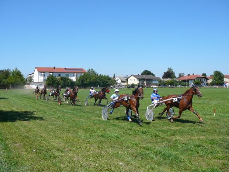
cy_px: 86
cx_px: 114
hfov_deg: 52.6
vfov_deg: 40.7
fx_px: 232
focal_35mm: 35
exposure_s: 1/500
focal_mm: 5.2
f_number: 5
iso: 80
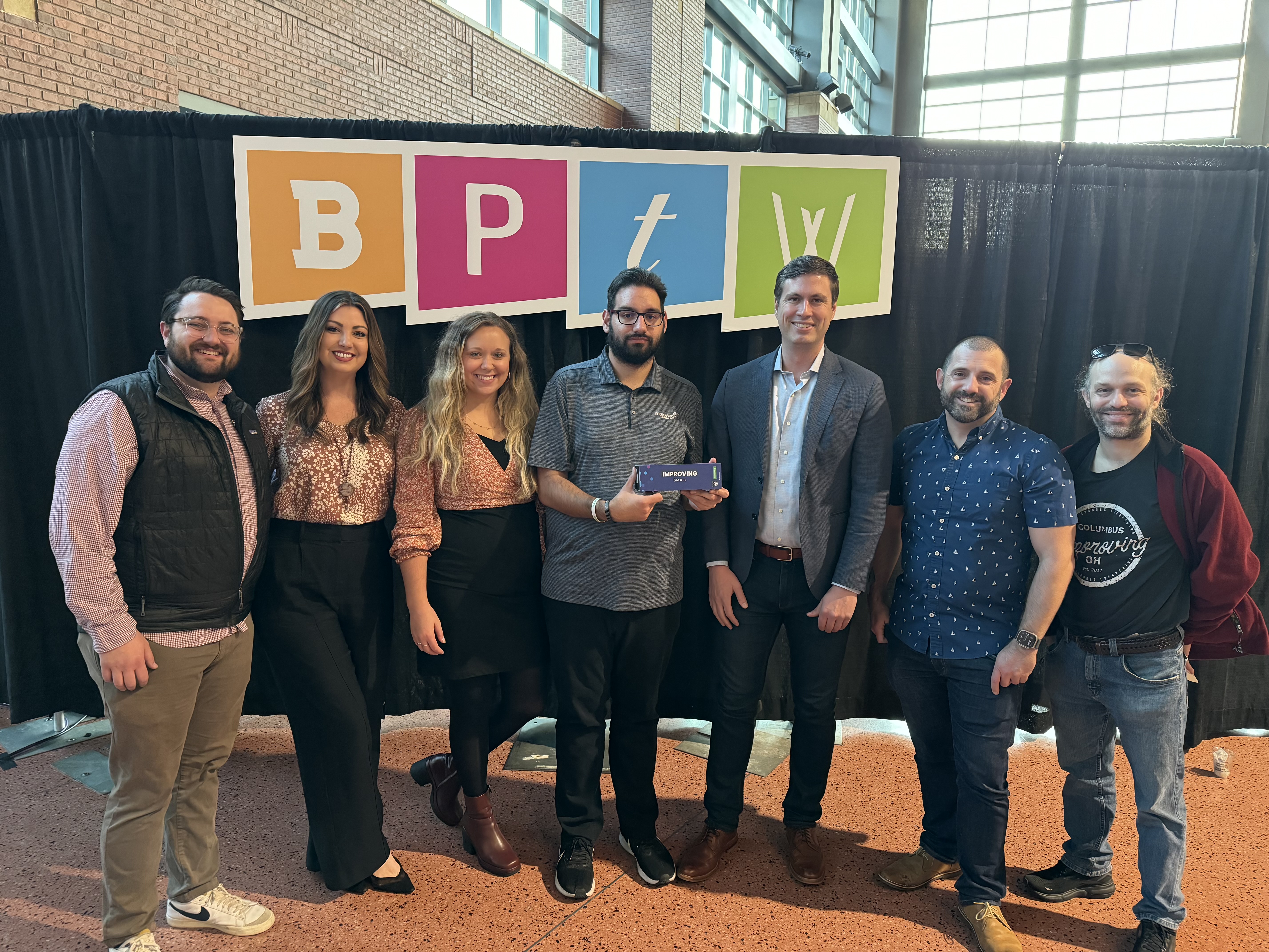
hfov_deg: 71.6
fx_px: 880
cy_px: 476
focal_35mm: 24
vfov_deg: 56.8
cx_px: 634
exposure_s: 1/60
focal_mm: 6.86
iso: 800
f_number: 1.78
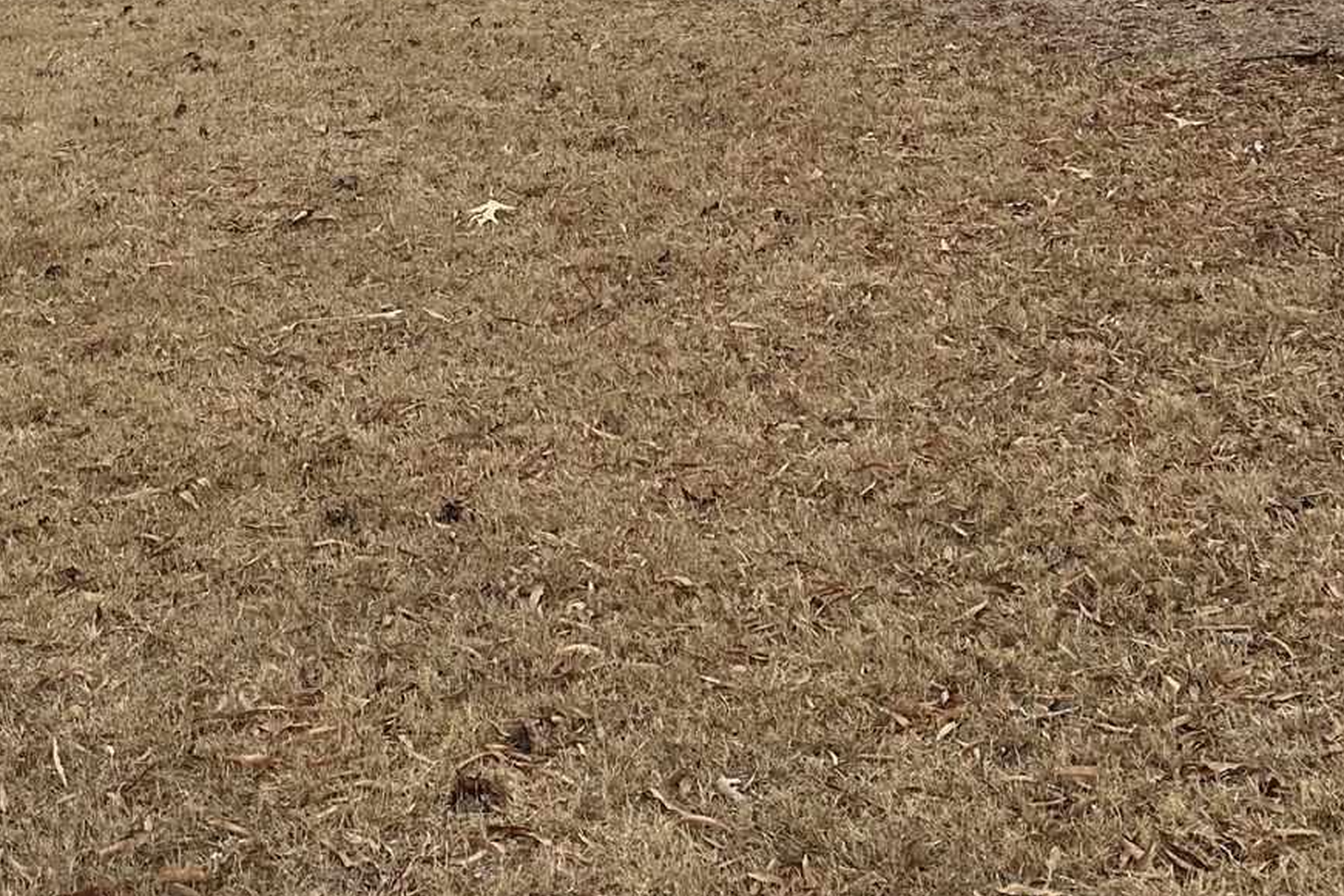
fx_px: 2464
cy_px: -515
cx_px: 529
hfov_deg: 30.4
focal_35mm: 66
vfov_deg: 18.0
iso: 80
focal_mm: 6.86
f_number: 1.78
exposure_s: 1/1453
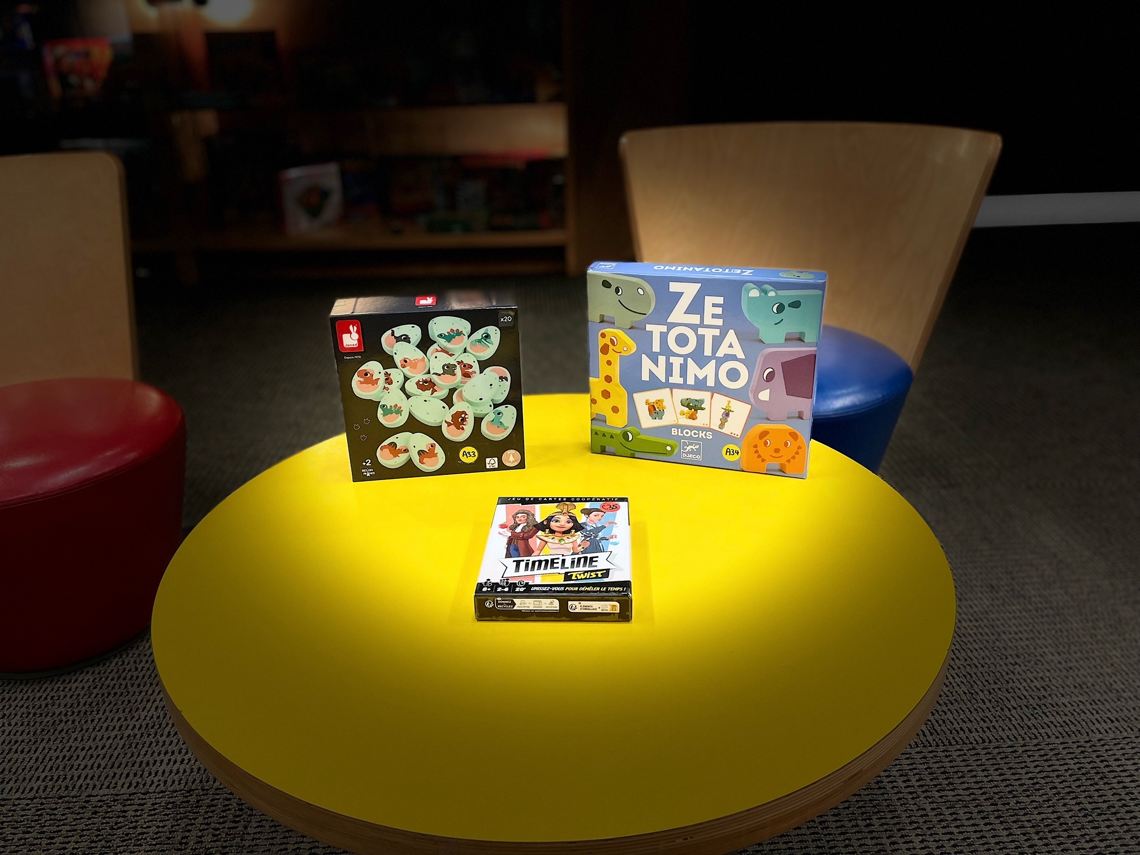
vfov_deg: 53.1
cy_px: 428
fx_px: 856
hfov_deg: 67.3
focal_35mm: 26
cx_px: 570
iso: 125
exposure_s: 1/60
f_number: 1.6
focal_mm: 4.2
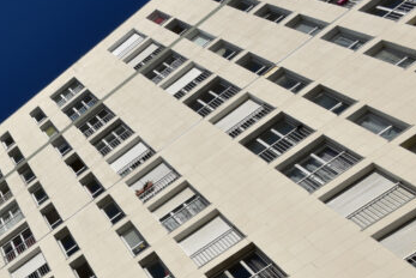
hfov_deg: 28.6
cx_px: -107
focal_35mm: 59
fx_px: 682
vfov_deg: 21.1
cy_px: 353
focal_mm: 20
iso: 200
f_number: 18
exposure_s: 1/200
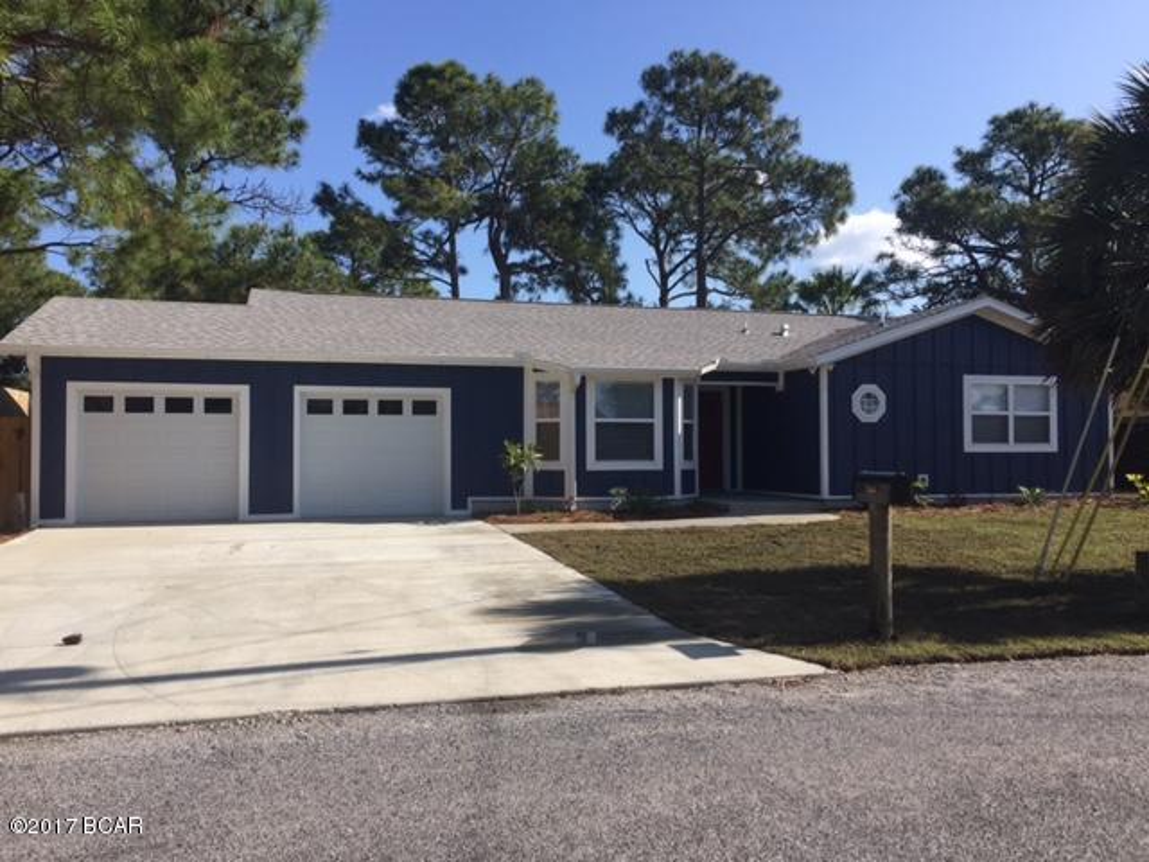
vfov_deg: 48.2
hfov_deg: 61.7
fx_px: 963
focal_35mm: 29
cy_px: 431
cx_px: 574
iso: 32
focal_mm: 4.15
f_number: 2.2
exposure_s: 1/1883
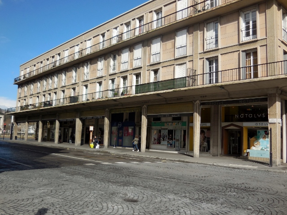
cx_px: 144
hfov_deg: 55.4
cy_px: 108
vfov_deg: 42.9
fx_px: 274
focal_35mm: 33
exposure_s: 1/1600
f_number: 3.7
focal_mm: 5.9
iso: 125
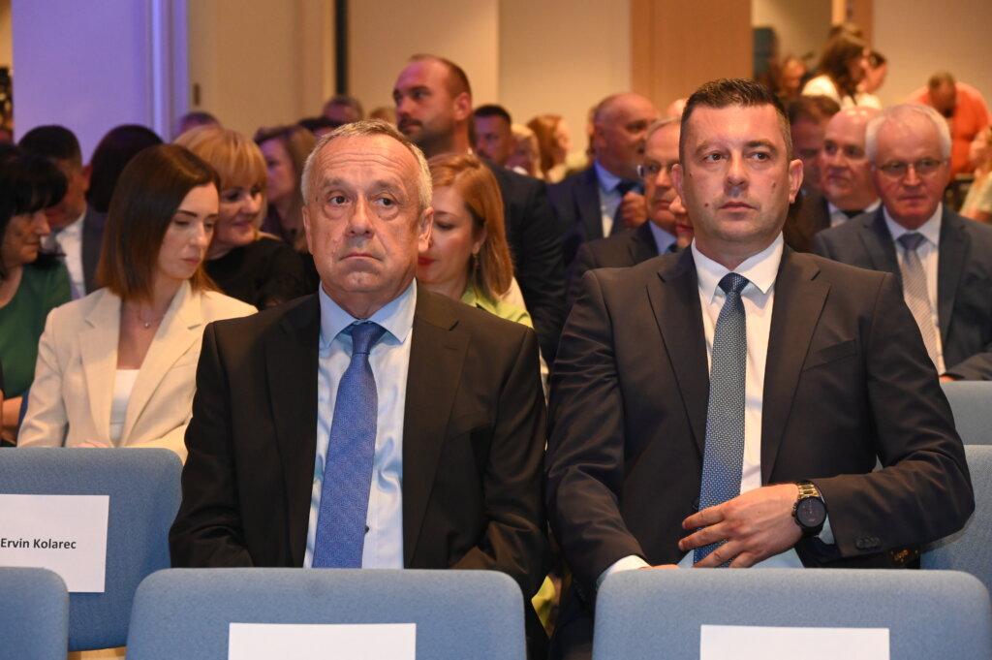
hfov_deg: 23.9
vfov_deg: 16.0
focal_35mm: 85
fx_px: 2340
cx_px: 496
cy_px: 330
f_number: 6.3
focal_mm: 85
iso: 5600
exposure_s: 1/100
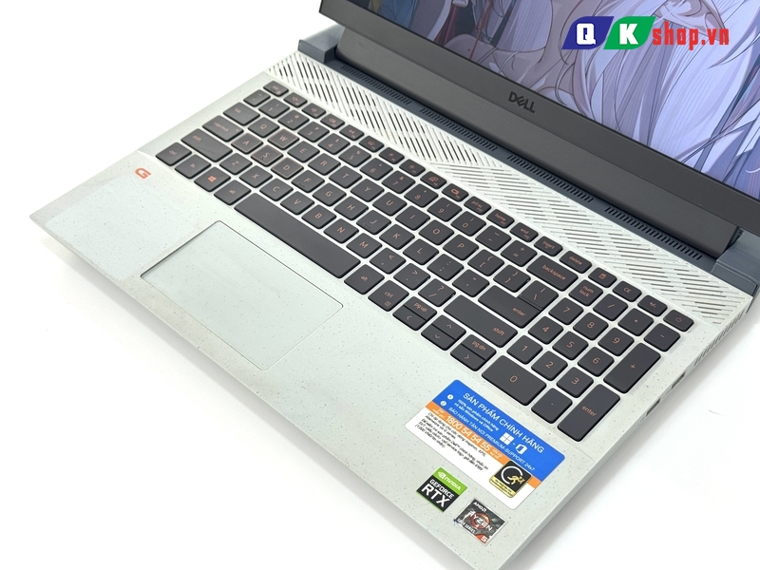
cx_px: 380
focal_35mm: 48
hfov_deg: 39.7
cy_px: 285
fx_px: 1054
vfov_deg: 30.3
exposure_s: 1/175
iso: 64
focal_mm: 6.76
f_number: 1.78
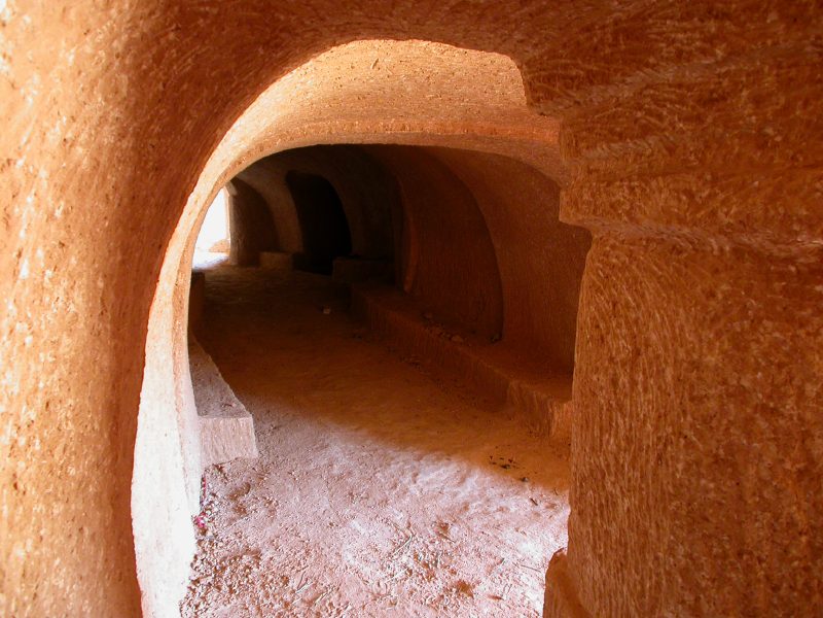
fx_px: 903
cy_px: 309
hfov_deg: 49.0
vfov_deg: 37.7
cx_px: 412
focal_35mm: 38
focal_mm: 7.85
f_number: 2.6
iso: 151
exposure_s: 1/4.1
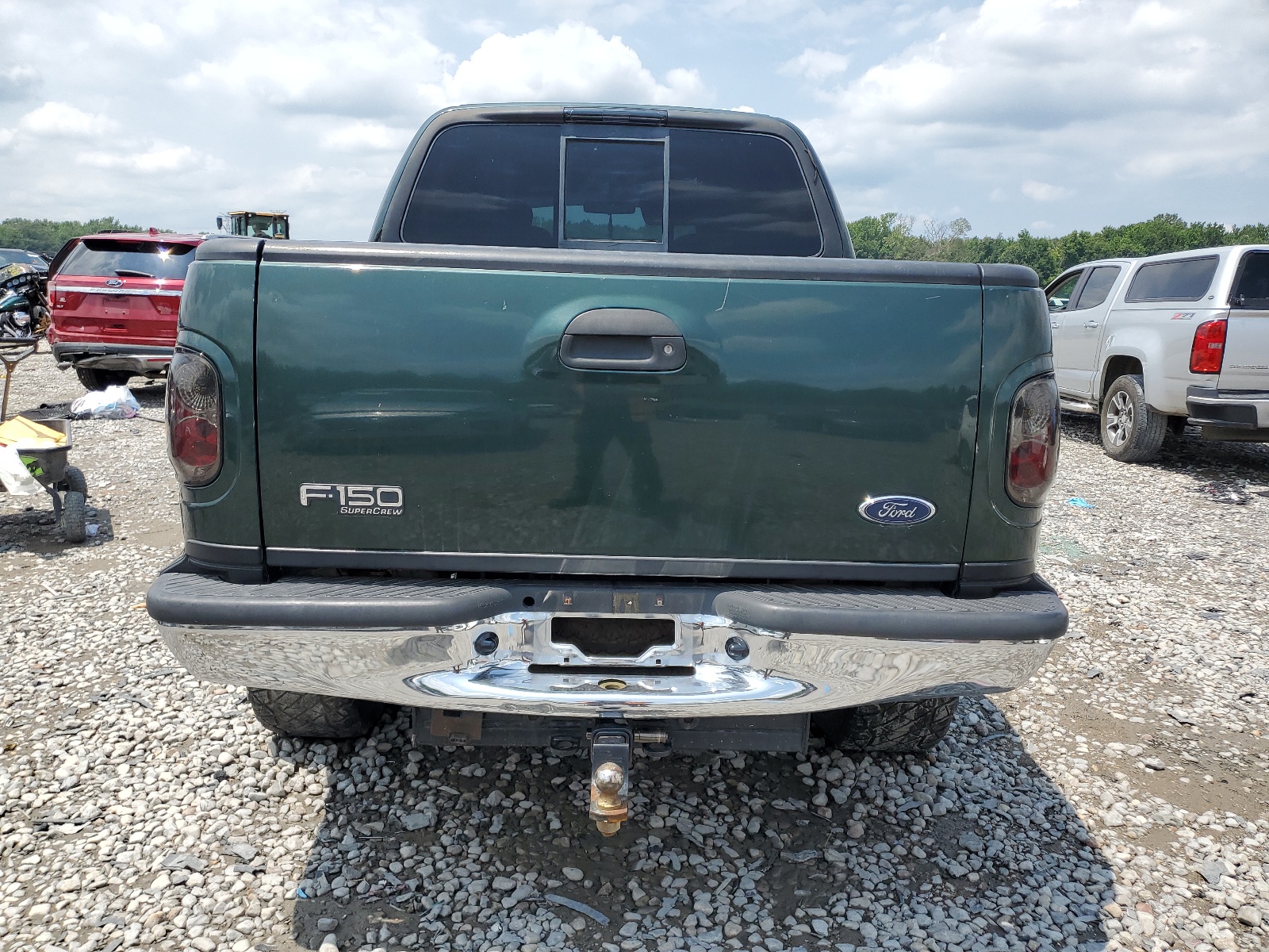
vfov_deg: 53.1
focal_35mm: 26
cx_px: 634
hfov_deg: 67.3
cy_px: 476
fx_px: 953
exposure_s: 1/3333
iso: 50
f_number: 1.5
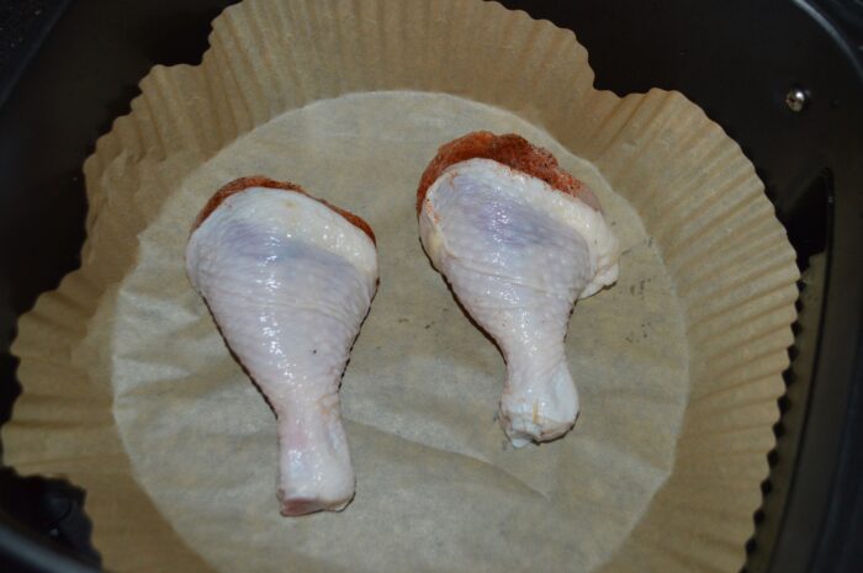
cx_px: 432
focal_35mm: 42
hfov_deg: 46.4
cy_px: 286
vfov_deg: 31.8
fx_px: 1006
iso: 1000
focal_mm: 28
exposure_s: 1/60
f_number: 4.5
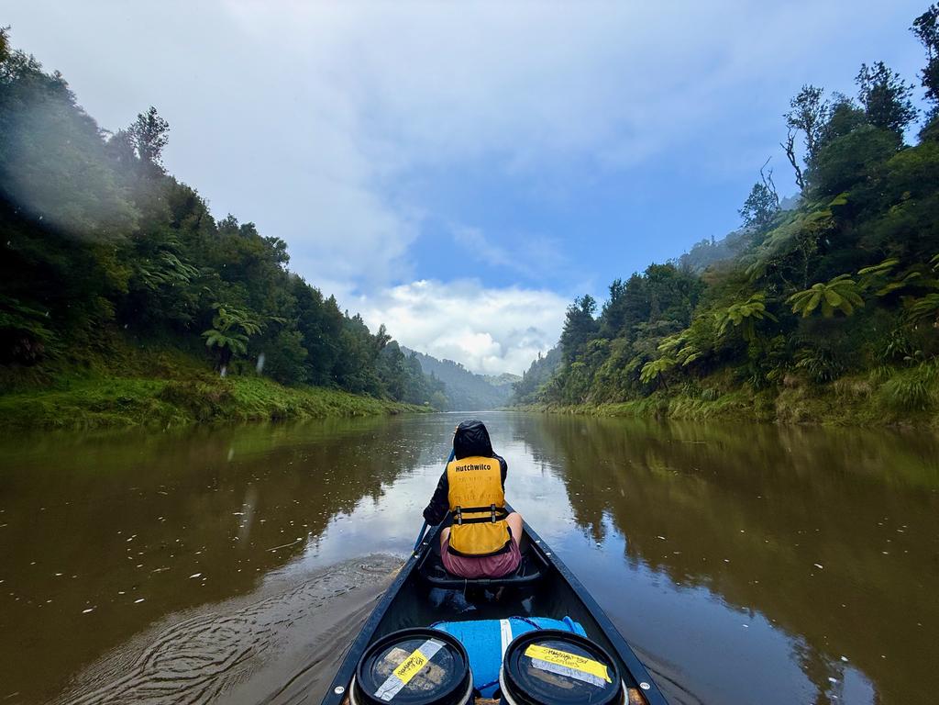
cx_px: 470
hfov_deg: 102.1
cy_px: 352
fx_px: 380
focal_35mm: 14
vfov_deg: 85.7
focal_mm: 2.22
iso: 50
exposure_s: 1/1431
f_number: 2.2
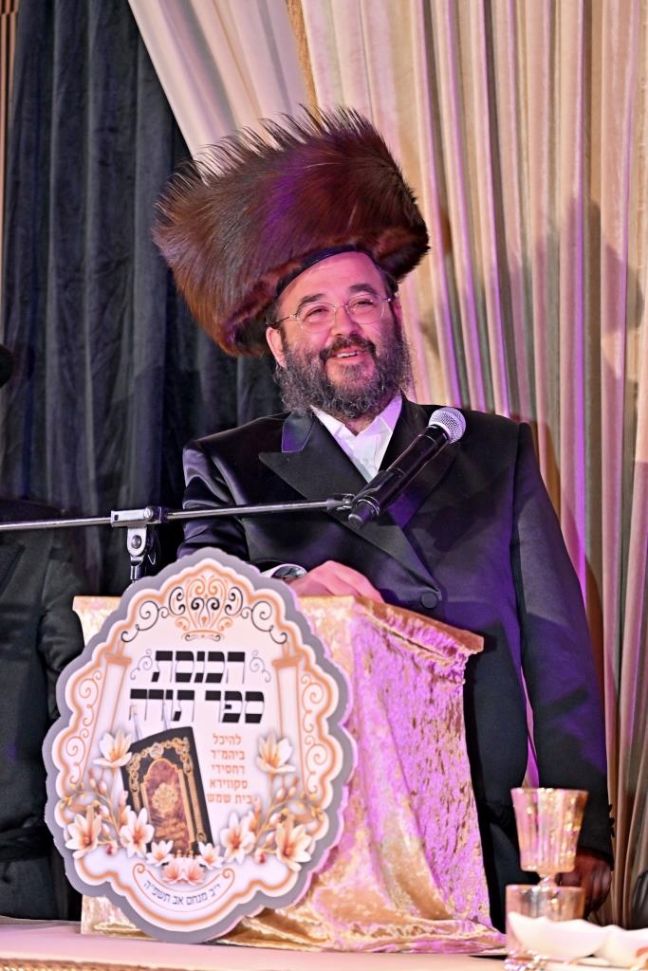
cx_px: 324
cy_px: 486
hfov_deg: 11.4
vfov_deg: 17.1
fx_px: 3239
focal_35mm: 120
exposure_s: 1/160
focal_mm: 120
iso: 800
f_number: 4
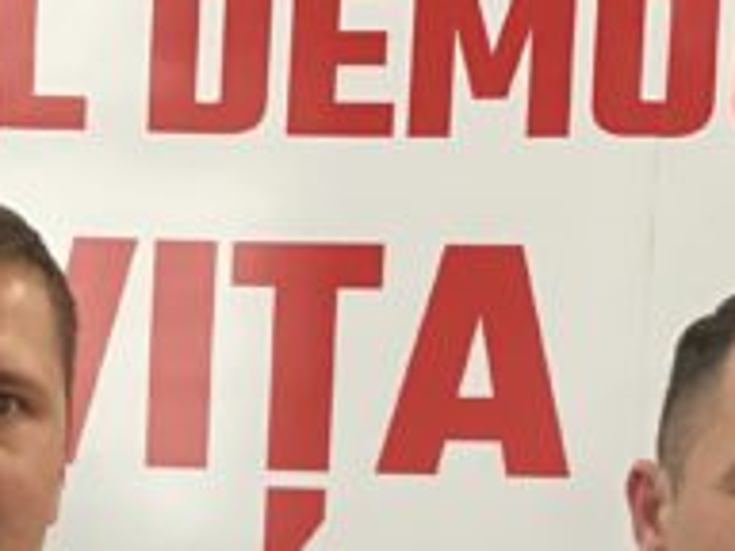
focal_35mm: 203
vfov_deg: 7.1
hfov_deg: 9.6
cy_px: 1047
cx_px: -115
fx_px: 4310
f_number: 2
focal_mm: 6
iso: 320
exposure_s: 1/33
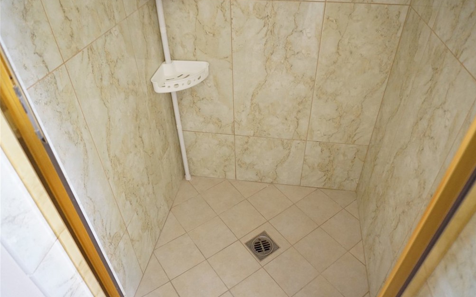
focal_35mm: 25
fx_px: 324
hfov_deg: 72.6
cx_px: 243
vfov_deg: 49.2
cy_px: 150
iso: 3200
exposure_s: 1/50
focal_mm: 16
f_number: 3.5
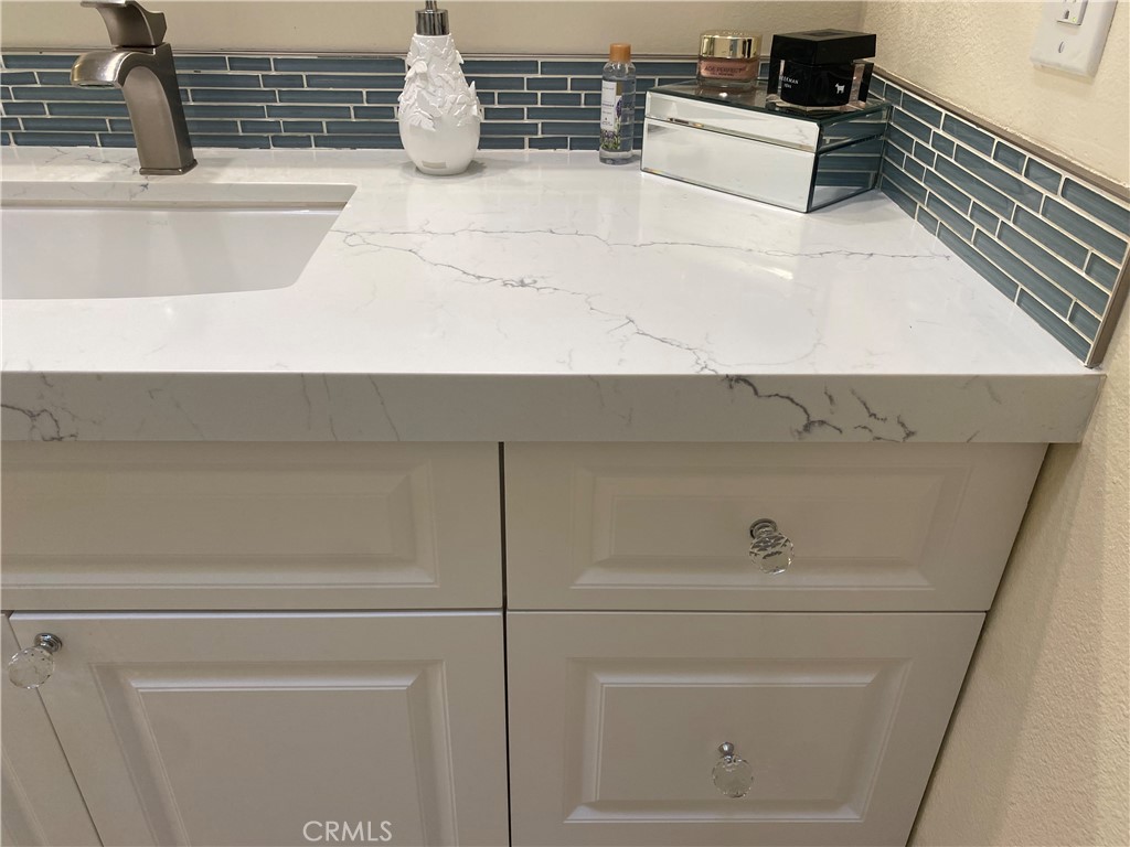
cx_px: 565
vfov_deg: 53.1
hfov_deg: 67.3
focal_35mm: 26
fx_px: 849
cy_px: 424
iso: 100
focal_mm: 4.25
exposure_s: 1/120
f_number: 1.8
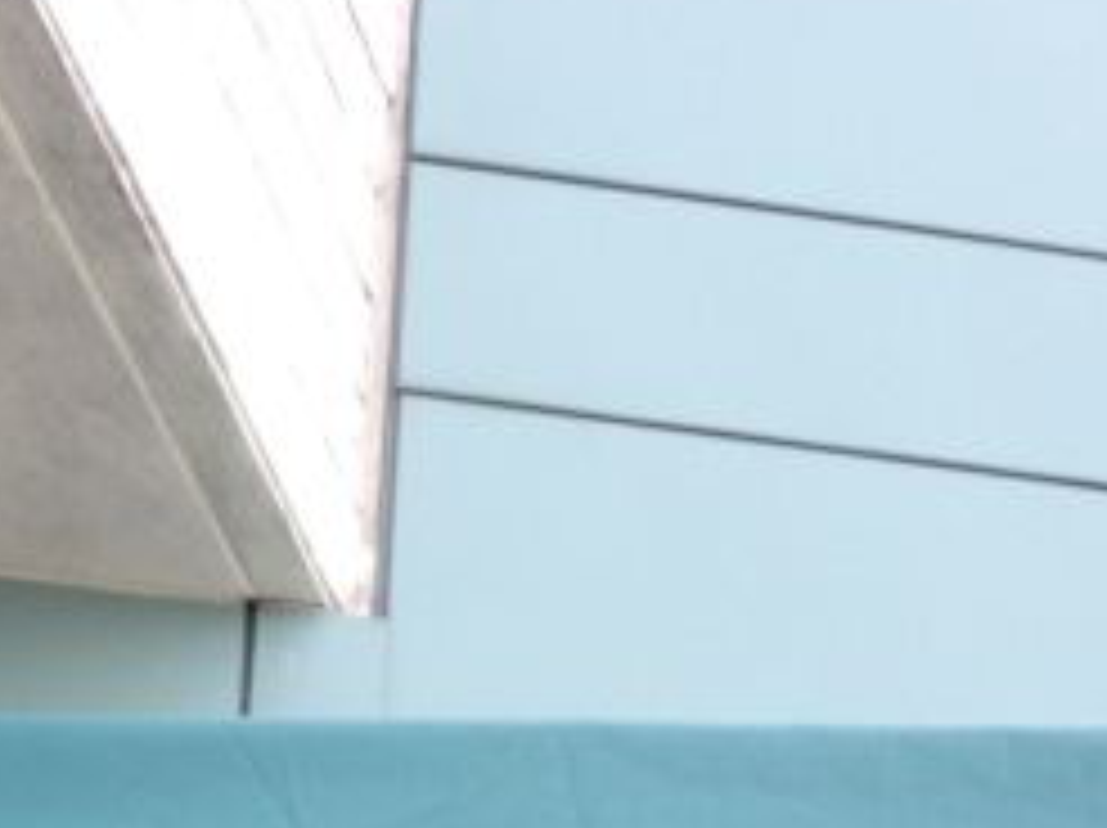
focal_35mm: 114
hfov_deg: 17.2
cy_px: 1282
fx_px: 3642
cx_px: 252
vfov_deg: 12.3
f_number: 2.4
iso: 64
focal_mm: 4.28
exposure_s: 1/154
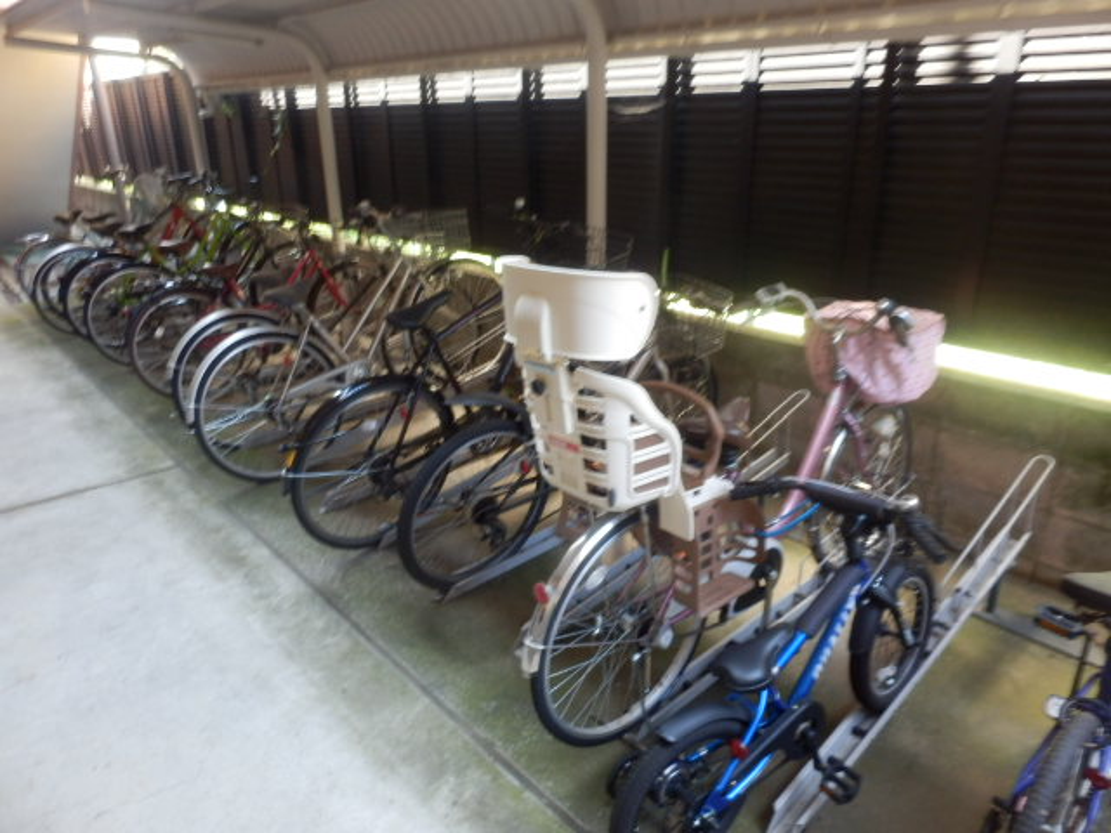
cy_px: 416
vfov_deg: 56.8
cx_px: 556
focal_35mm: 24
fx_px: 770
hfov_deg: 71.6
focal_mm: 4.2
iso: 160
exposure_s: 1/30
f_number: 3
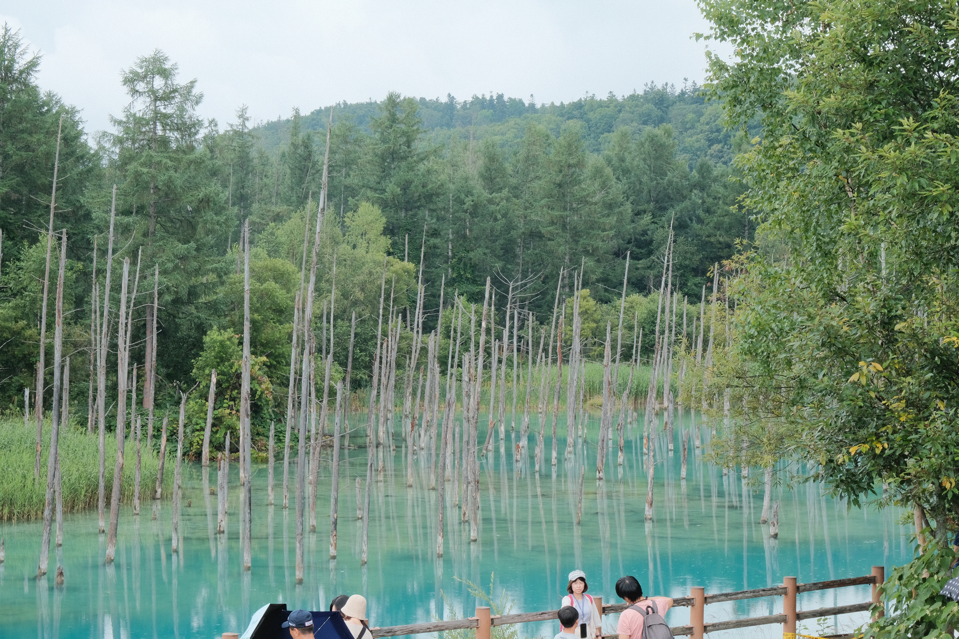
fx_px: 1811
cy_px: 320
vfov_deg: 20.0
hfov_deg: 29.7
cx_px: 480
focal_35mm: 68
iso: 800
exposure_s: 1/90
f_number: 11
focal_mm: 45
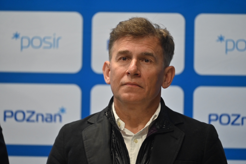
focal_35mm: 180
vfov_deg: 7.6
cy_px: 82
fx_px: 1230
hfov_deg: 11.4
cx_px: 123
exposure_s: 1/400
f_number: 2.8
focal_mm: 180
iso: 2000
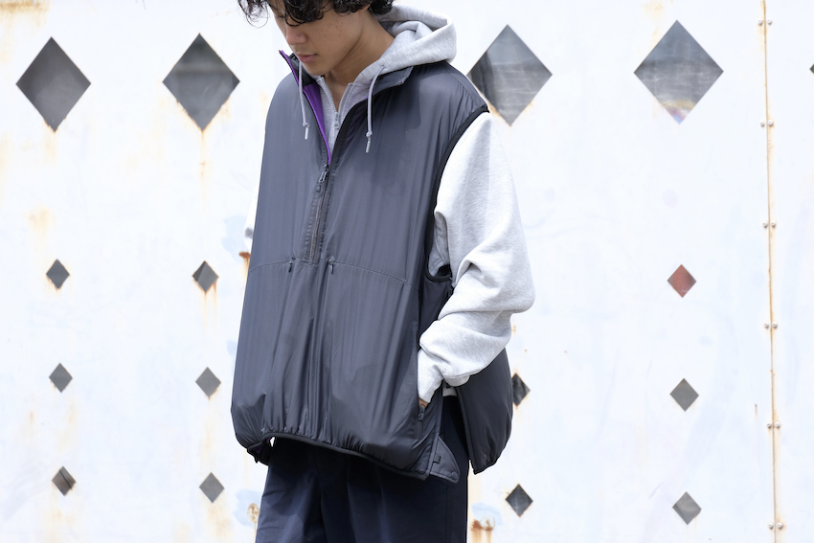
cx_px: 407
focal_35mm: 192
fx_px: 4342
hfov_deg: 10.7
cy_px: 272
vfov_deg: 7.2
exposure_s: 1/680
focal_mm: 127.9
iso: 800
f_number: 5.8
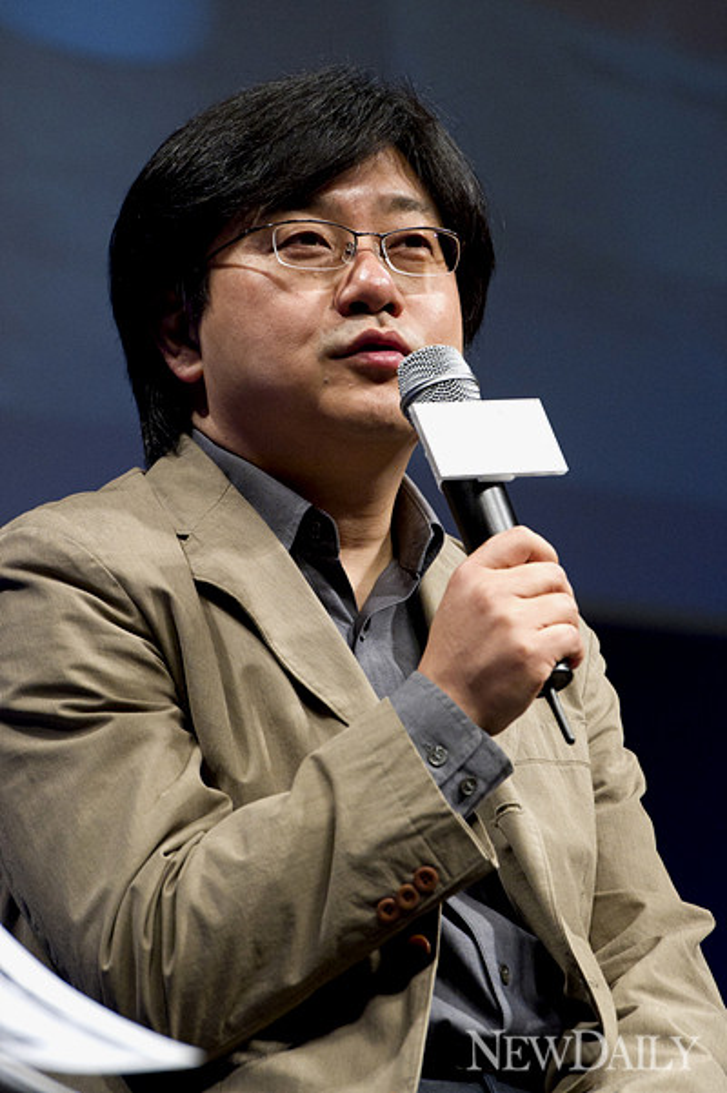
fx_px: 6065
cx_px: 364
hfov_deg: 6.9
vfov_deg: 10.3
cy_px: 546
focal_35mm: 200
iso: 3200
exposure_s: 1/1000
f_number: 5.6
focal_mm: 200
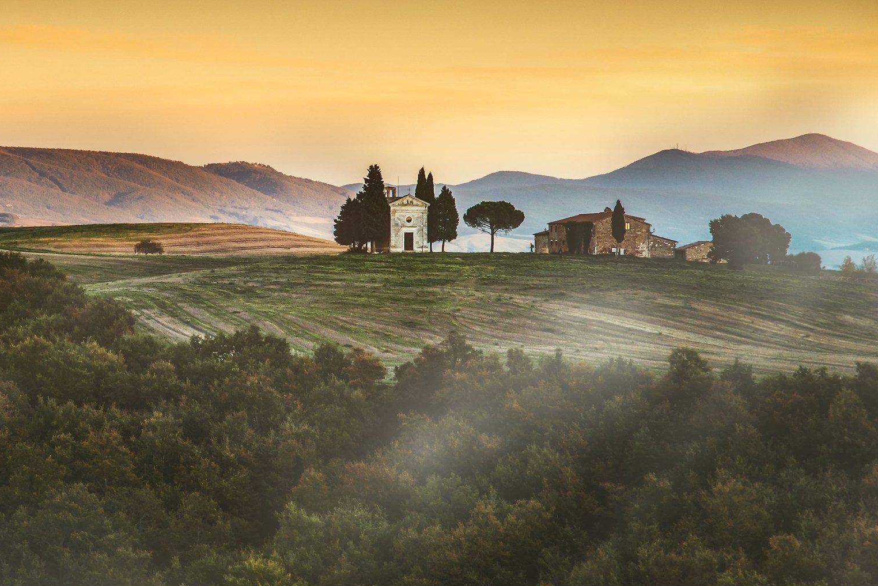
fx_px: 4611
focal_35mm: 189
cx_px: 233
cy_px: 222
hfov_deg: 10.9
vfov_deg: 7.3
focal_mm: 120
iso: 200
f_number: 6.3
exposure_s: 1/160
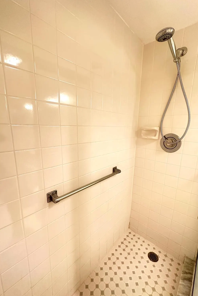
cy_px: 151
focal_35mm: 15
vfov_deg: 100.4
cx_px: 103
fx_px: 124
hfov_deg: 77.3
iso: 320
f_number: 2.2
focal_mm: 2.22
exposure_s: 1/120
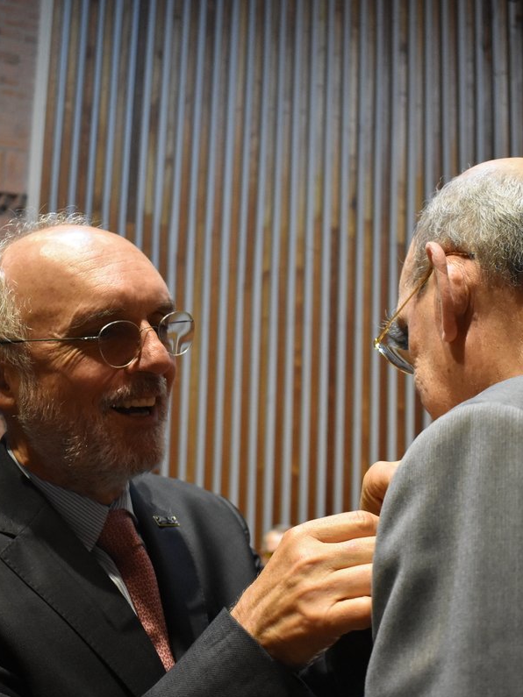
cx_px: 278
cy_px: 350
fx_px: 921
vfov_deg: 41.5
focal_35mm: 46
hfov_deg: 31.7
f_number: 3.8
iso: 3200
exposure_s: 1/60
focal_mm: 21
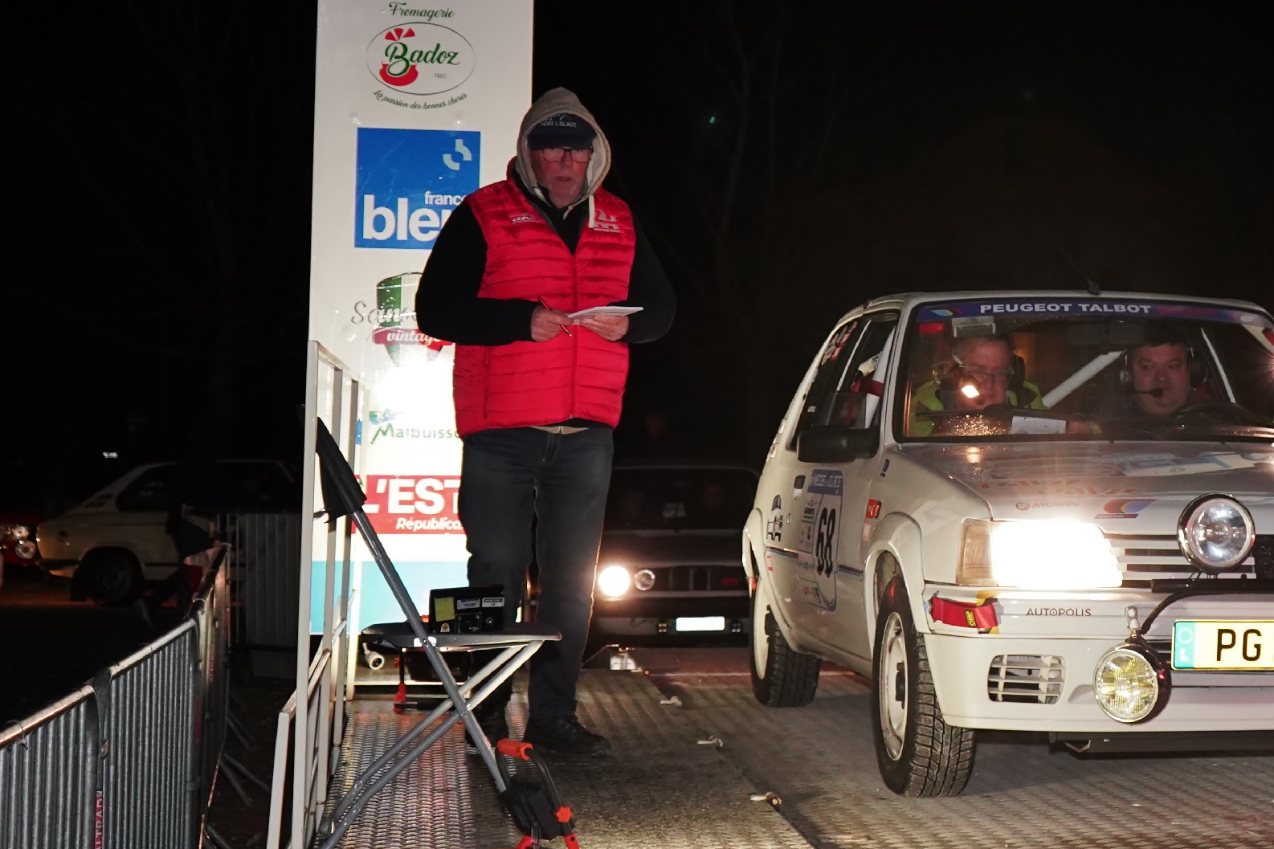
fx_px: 2477
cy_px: 296
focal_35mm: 70
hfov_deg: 28.0
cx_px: 1082
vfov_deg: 19.4
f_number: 4
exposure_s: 1/125
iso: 3200
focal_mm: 37
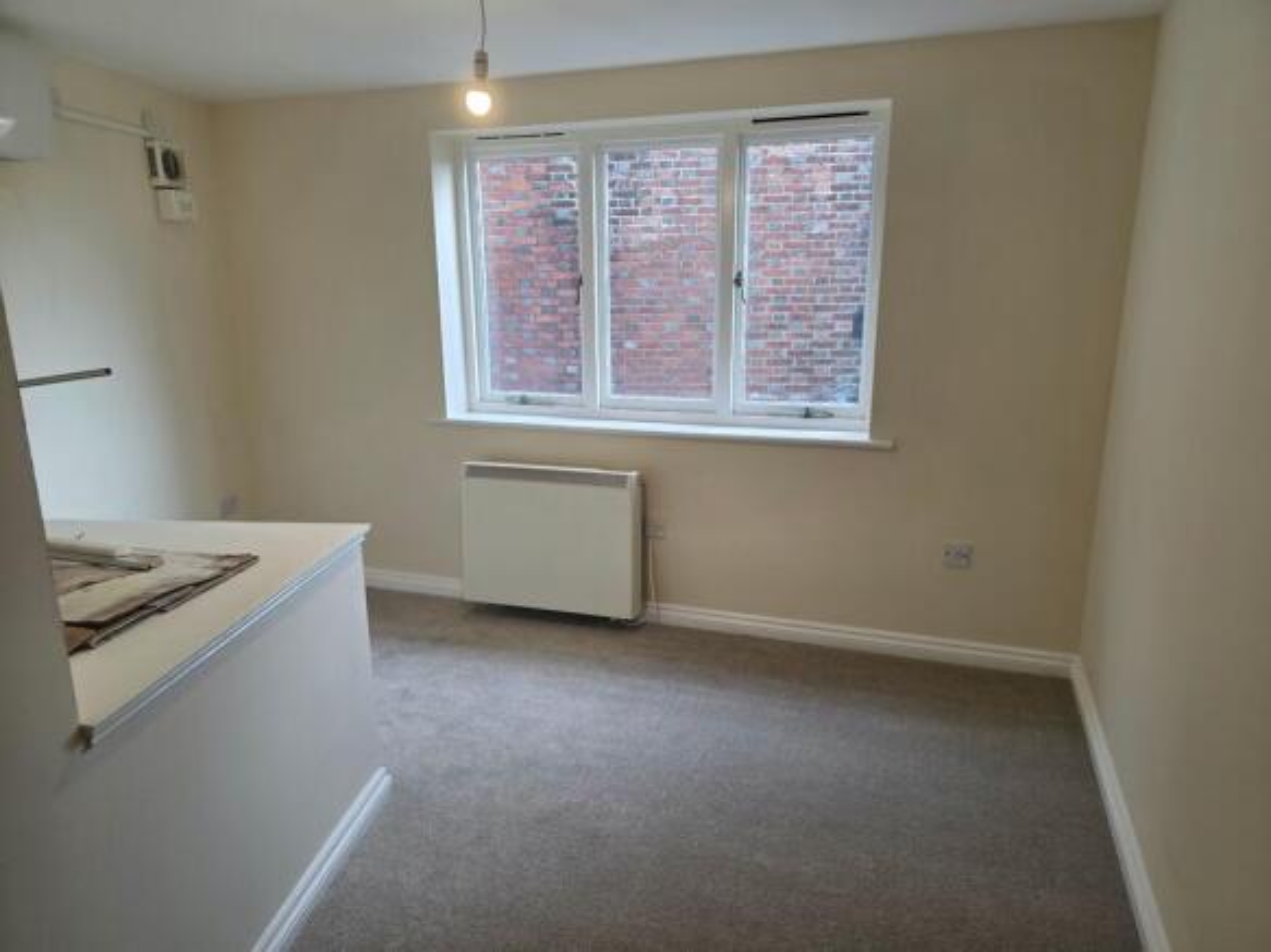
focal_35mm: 23
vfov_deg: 58.9
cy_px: 476
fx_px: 844
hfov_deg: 73.9
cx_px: 636
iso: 200
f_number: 1.7
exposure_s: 1/180
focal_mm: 6.3
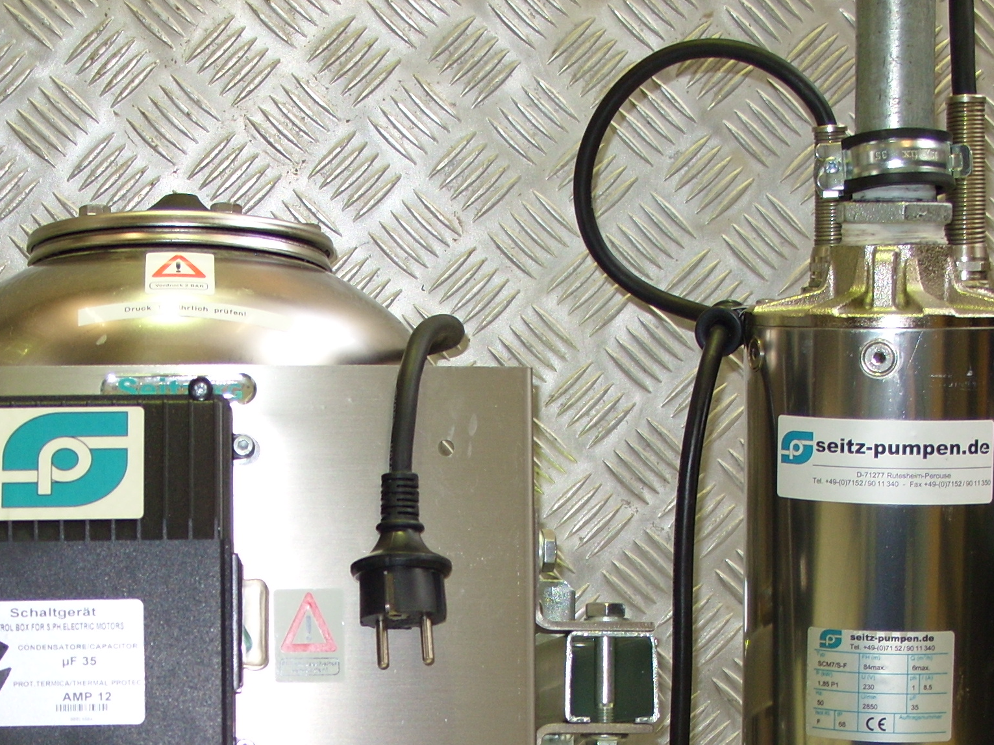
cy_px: 793
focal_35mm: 81
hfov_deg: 24.0
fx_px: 2326
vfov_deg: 17.7
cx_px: 347
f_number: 2.8
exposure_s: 1/30
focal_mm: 7.8
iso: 50
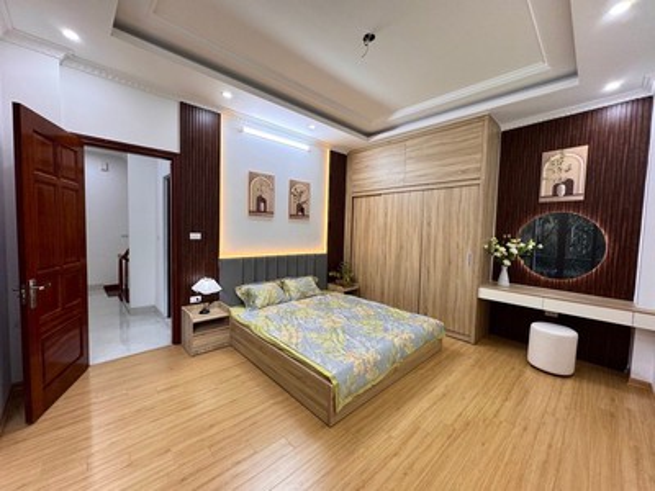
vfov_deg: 85.7
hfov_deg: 102.1
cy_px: 246
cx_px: 328
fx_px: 265
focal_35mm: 14
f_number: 2.2
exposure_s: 1/100
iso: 100
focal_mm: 2.22
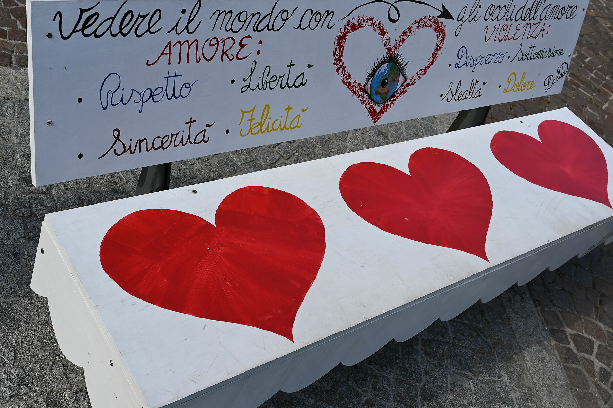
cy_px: 204
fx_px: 698
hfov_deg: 47.4
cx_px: 287
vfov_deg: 32.6
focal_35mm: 41
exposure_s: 1/320
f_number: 9
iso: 125
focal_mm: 31
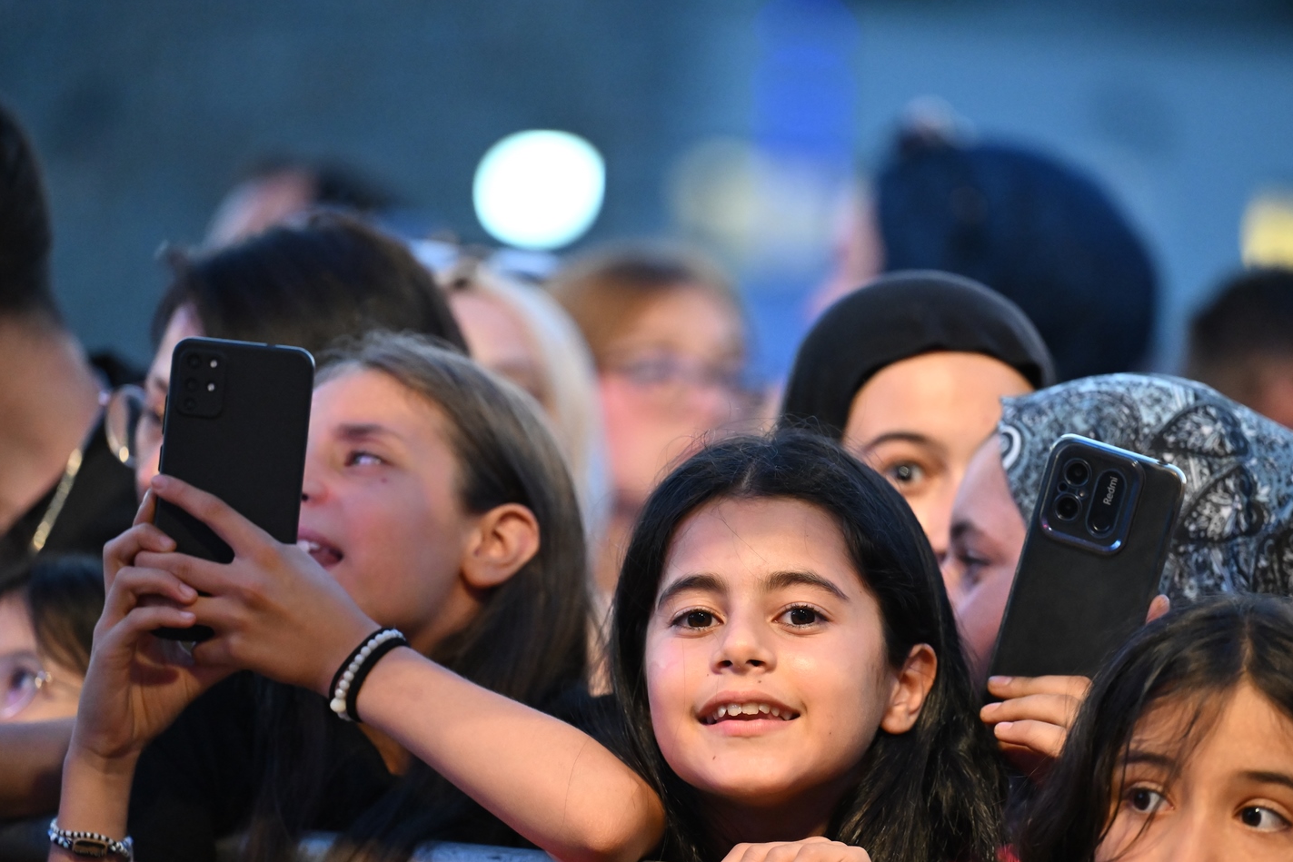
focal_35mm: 253
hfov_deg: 8.1
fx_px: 9087
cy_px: 544
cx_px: 744
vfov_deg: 5.4
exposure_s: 1/160
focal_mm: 200
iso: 5000
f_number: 2.8
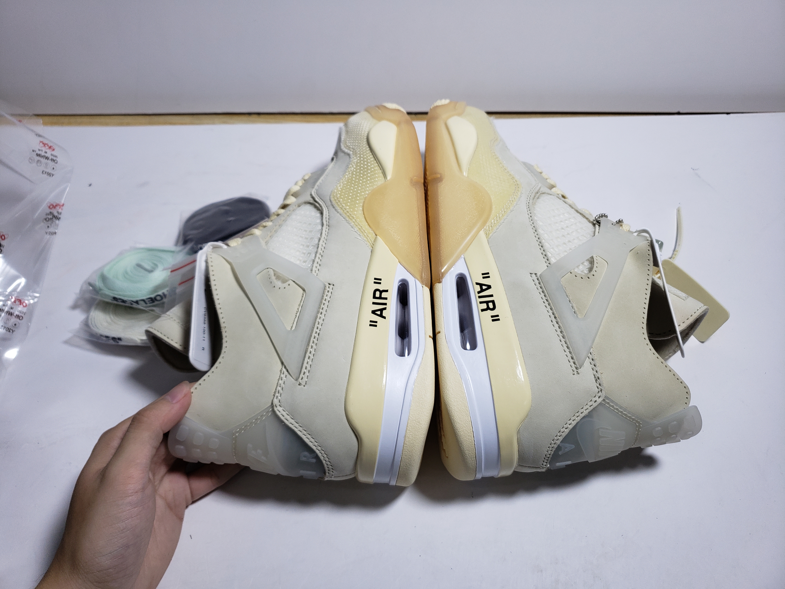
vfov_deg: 53.1
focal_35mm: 26
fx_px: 590
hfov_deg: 67.3
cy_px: 294
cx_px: 392
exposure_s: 1/596
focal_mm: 4.3
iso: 50
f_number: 1.5
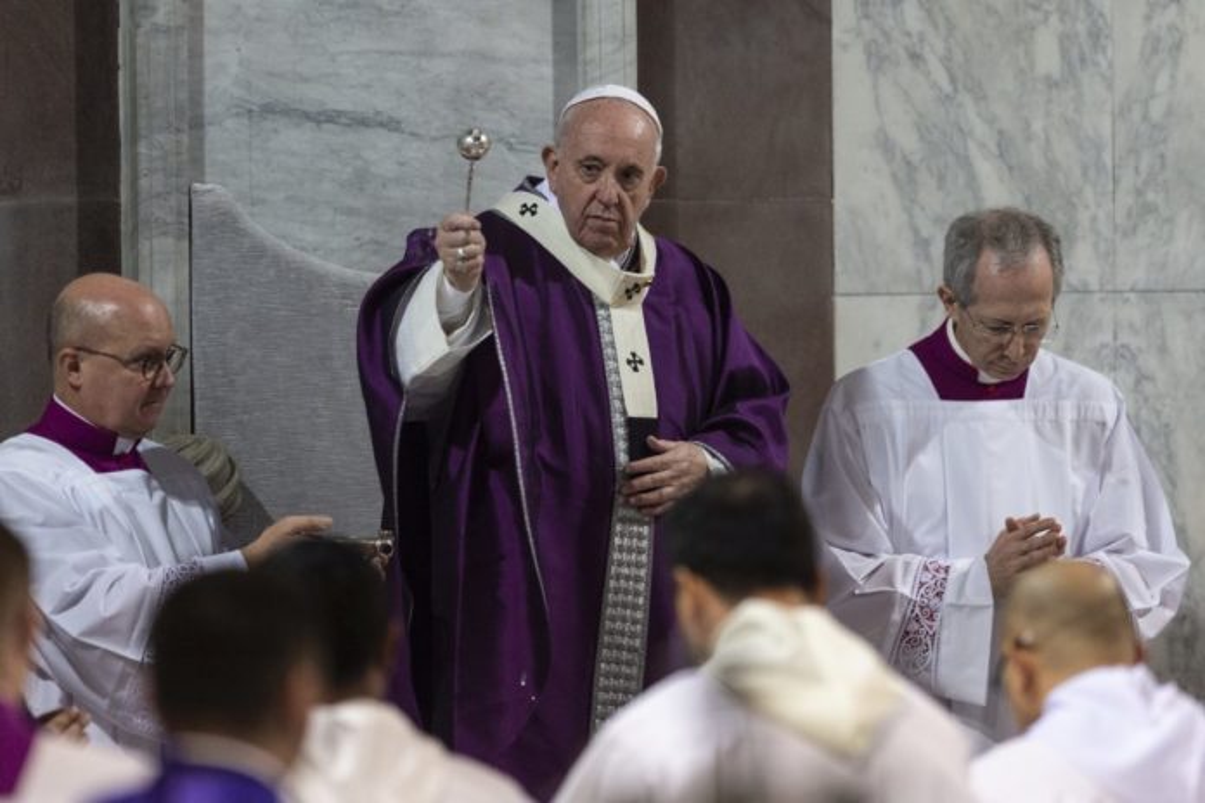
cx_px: 602
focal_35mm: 400
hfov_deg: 5.2
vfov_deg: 3.4
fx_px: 13388
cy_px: 402
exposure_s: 1/400
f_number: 4
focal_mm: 400
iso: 3200
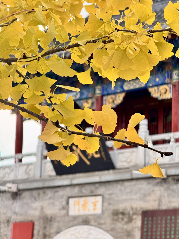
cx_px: 90
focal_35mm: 120
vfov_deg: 16.4
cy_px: 120
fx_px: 827
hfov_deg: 12.3
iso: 50
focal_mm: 15.66
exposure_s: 1/159
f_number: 2.8
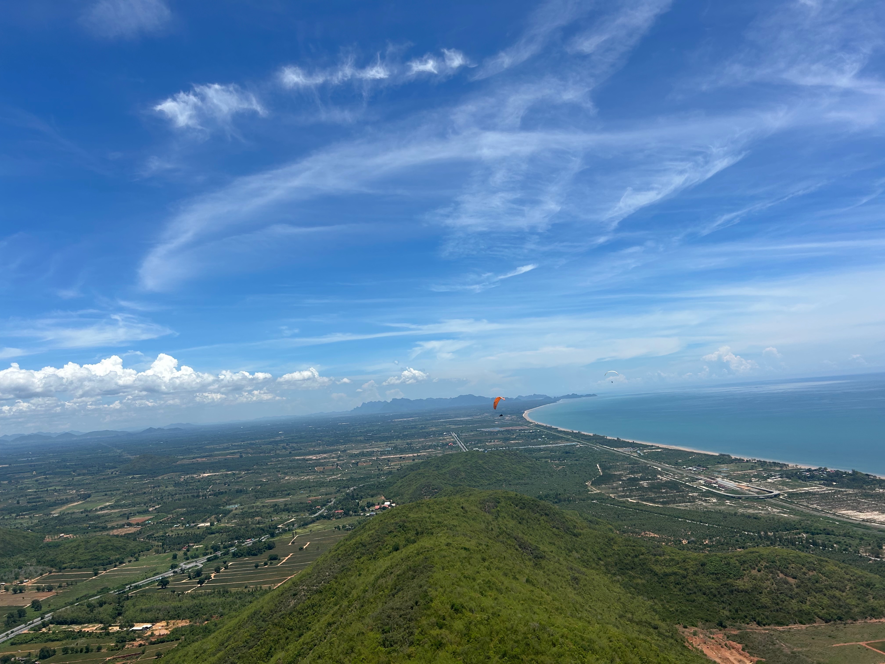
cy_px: 332
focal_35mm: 26
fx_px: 665
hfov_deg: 67.3
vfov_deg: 53.1
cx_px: 442
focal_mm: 5.7
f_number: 1.5
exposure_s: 1/7463
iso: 50
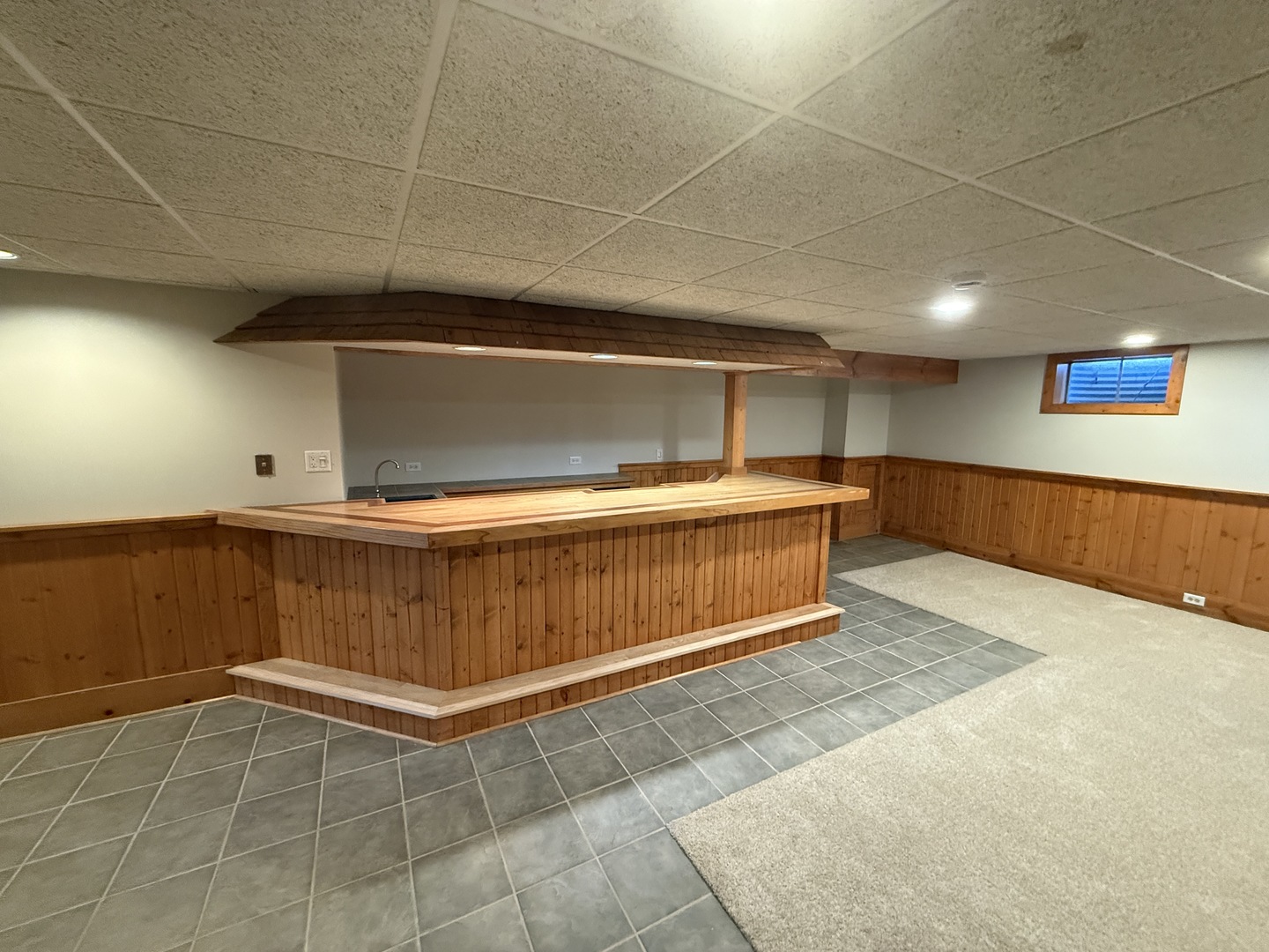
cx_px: 634
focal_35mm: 14
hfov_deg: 102.1
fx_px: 513
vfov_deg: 85.7
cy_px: 476
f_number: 2.2
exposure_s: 1/60
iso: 640
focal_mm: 2.22
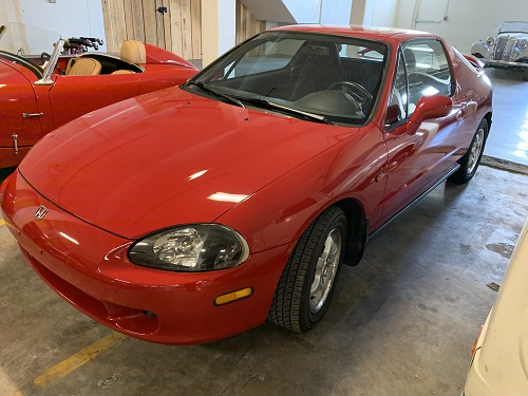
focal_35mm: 26
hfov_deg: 67.3
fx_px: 397
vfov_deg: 53.1
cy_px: 198
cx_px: 264
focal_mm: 4.25
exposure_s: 1/30
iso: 640
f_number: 1.8
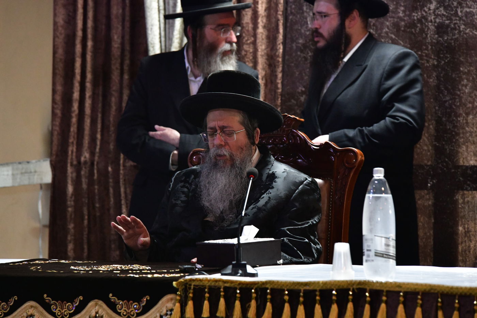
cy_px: 159
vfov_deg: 6.9
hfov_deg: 10.3
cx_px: 238
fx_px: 2650
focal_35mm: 200
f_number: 5.6
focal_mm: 200
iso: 10000
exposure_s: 1/100
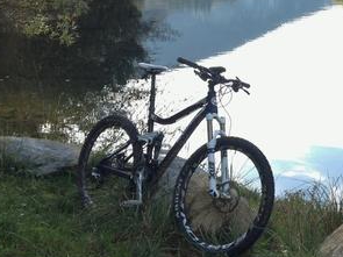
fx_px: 941
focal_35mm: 95
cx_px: 342
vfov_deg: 15.3
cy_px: 5
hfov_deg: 20.0
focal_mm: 4.28
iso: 50
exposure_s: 1/375
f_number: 2.4
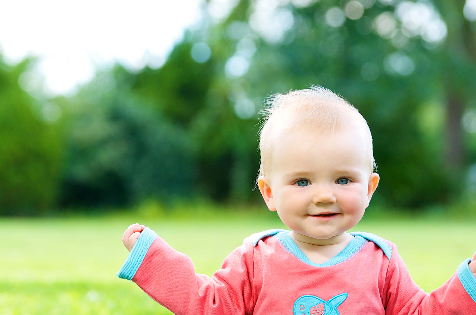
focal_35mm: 267
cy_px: 265
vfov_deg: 5.1
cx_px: 223
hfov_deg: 7.7
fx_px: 3523
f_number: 4
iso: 100
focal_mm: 98
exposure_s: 1/100
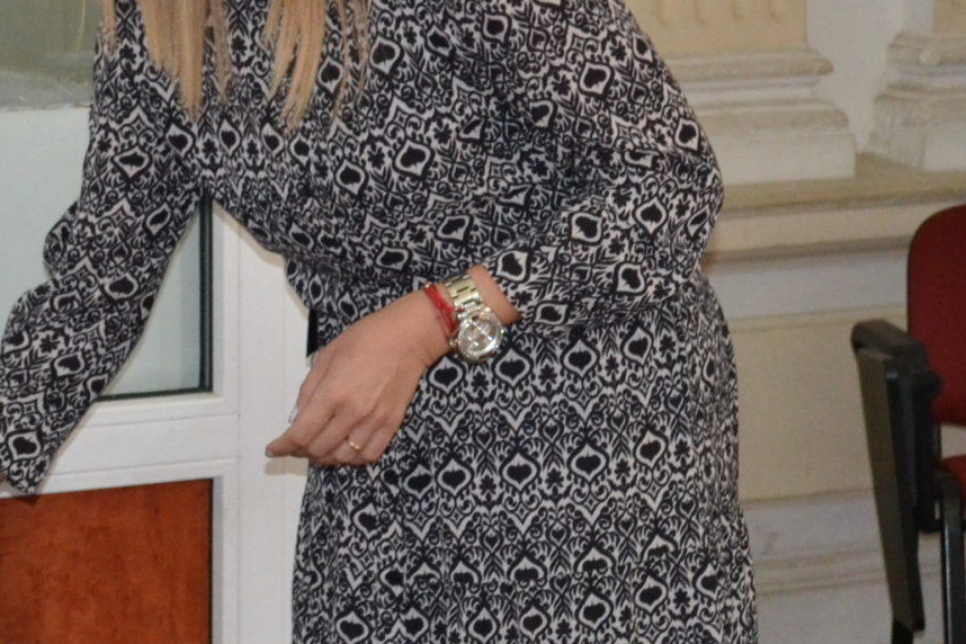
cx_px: 32
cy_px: 321
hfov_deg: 12.0
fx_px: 4561
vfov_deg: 8.1
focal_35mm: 170
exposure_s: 1/60
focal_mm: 38
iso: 2000
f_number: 5
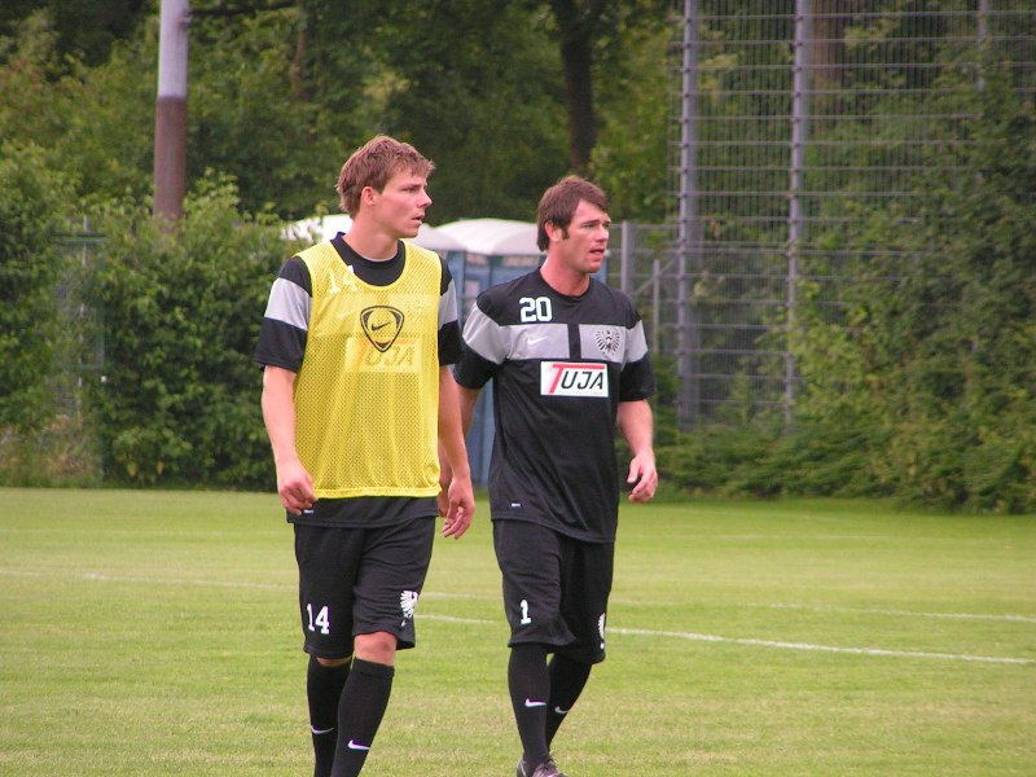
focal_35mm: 380
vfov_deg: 3.9
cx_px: 518
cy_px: 388
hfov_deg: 5.2
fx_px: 11373
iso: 160
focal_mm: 58
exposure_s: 1/320
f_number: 3.5
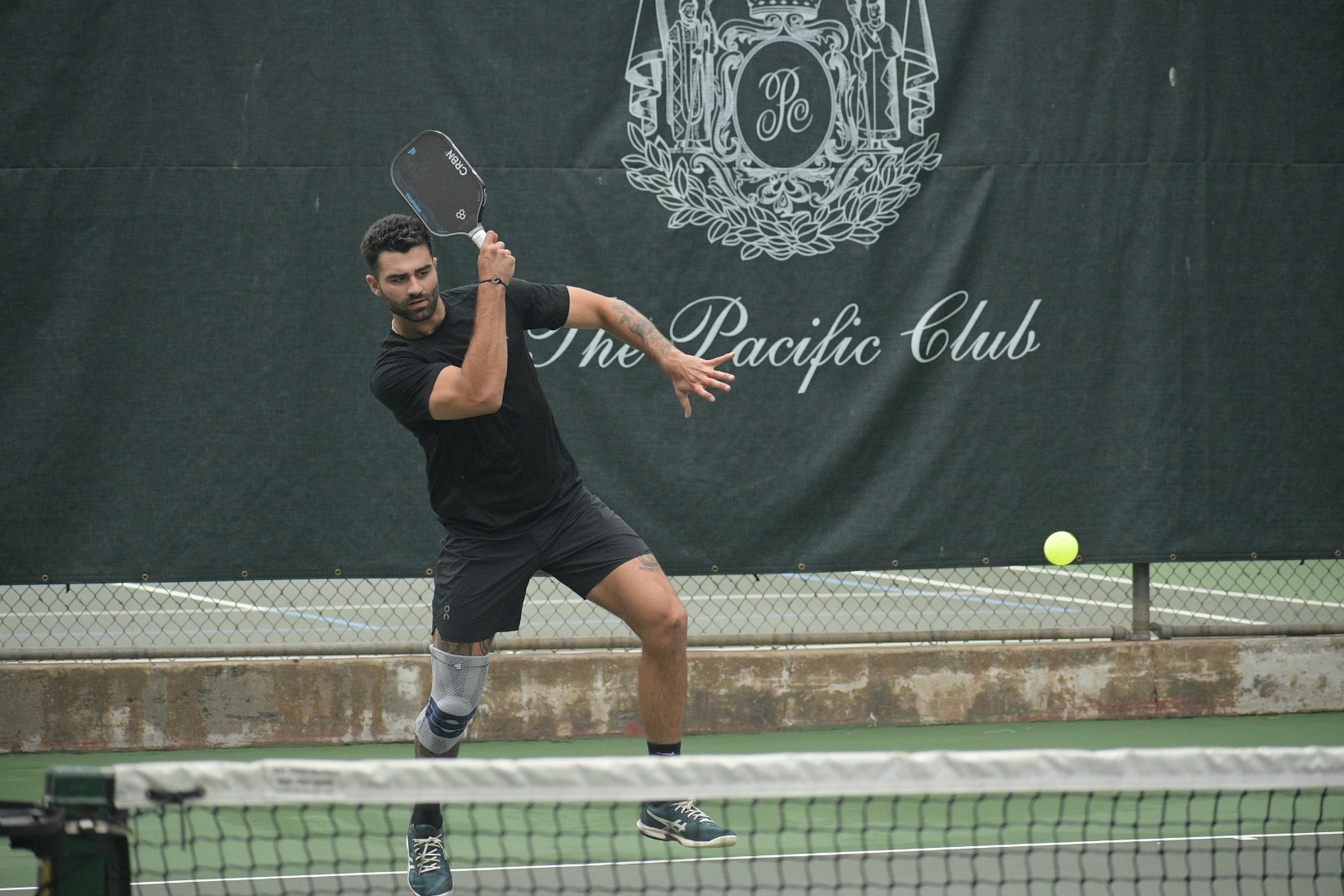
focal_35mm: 195
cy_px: 448
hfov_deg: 10.5
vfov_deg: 7.0
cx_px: 672
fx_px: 7279
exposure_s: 1/3200
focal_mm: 130
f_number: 4.8
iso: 2800
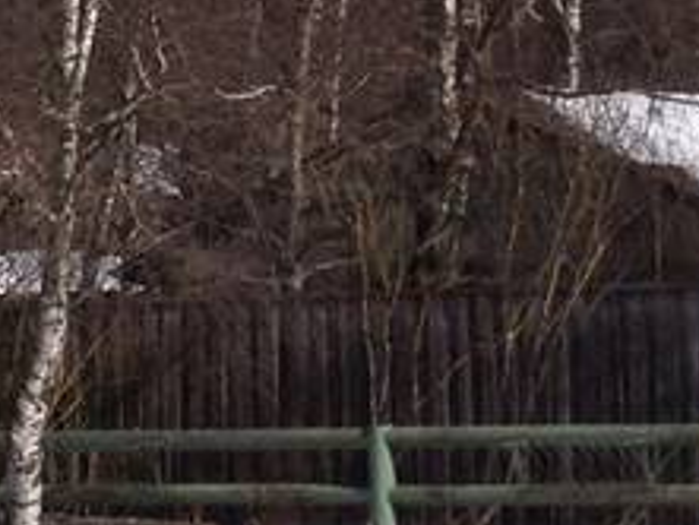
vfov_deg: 5.9
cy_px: 73
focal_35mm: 253
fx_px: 5112
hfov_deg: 7.8
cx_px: 89
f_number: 2.4
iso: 50
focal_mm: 4.28
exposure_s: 1/3247
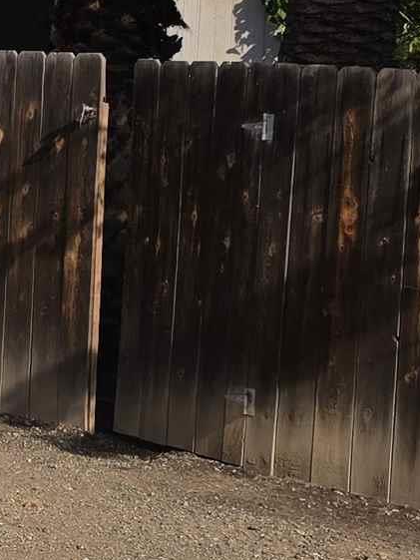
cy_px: 173
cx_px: -454
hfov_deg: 10.7
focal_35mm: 126
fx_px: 2038
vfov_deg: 15.6
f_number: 1.7
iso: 80
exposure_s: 1/7626
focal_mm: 6.3
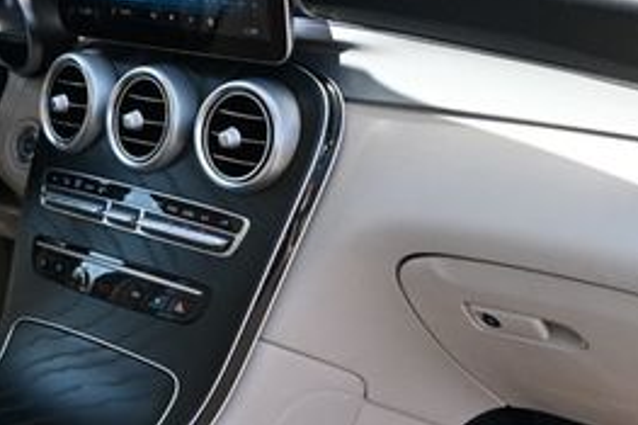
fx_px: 1293
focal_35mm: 73
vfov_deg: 18.5
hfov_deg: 27.7
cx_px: 344
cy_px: 323
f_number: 4
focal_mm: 20
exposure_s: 1/250
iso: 320
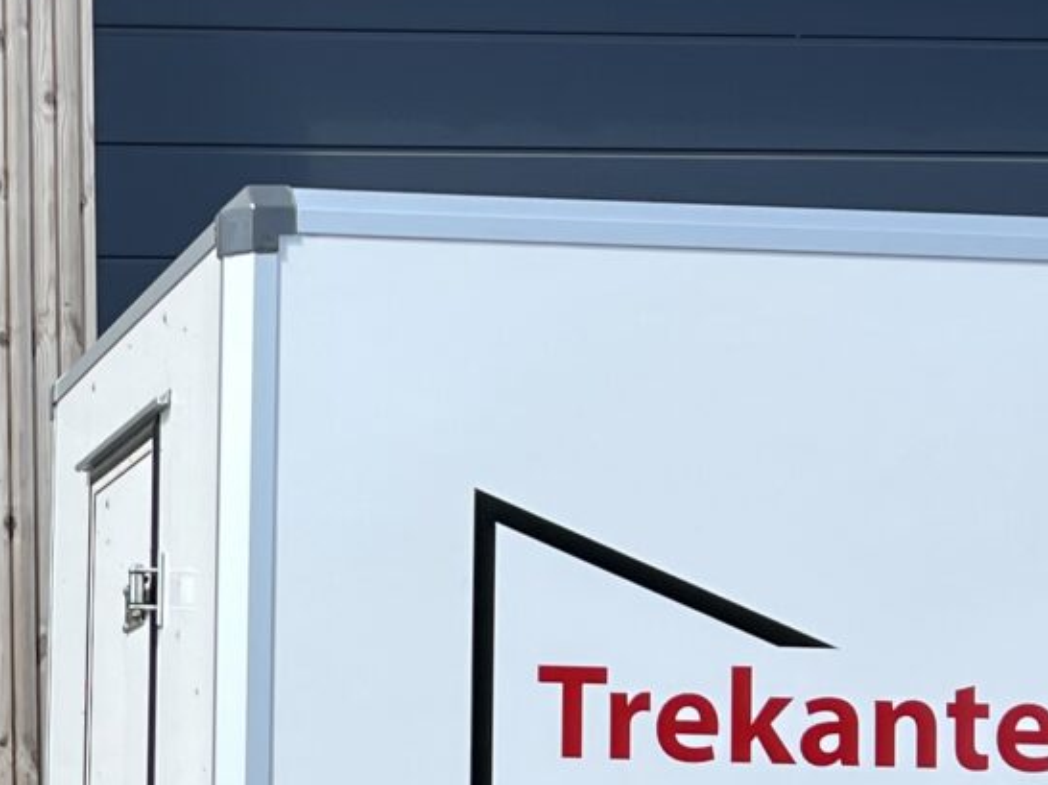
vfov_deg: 12.0
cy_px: 772
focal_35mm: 122
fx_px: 3692
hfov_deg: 15.8
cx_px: -58
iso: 50
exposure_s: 1/2123
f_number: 1.5
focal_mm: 5.7
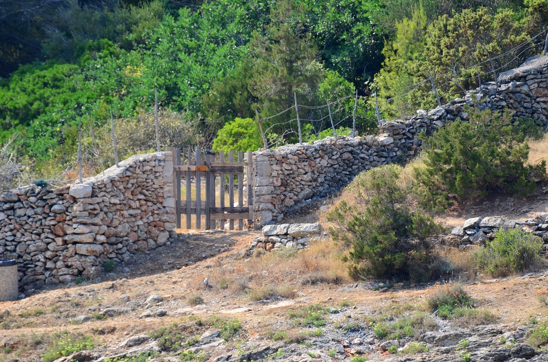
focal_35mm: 420
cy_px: 181
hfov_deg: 4.9
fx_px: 6378
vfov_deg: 3.3
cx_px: 274
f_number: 5.6
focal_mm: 280
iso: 400
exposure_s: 1/800
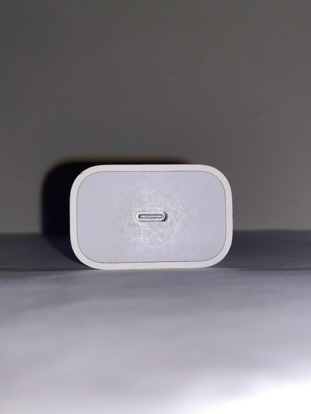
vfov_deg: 67.3
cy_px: 207
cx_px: 153
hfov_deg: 53.1
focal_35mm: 26
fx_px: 311
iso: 32
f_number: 1.8
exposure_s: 1/3497
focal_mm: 4.25
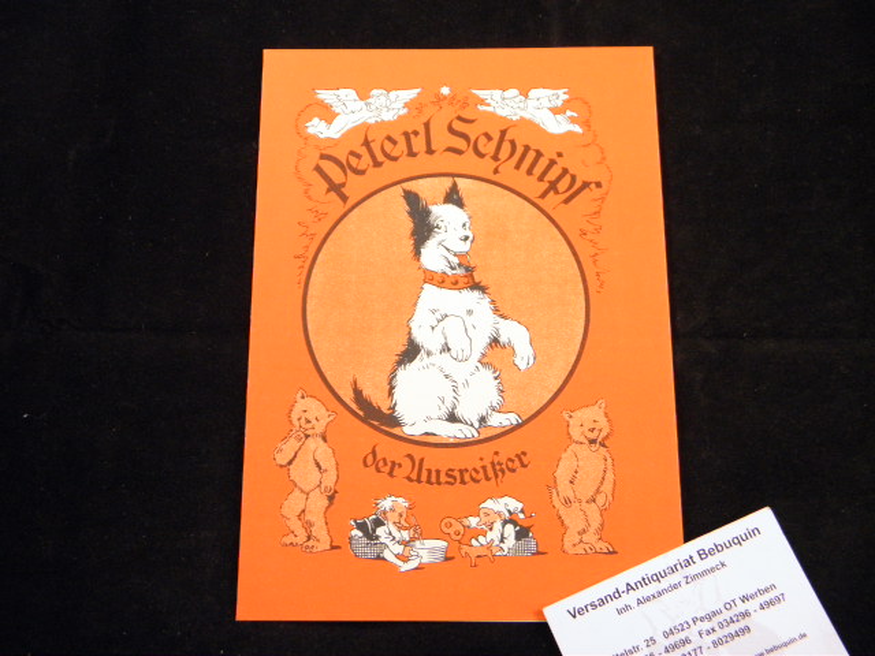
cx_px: 438
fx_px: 1112
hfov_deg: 42.9
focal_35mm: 44
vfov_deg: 32.9
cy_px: 328
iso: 320
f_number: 3.9
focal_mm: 7.9
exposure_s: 1/40
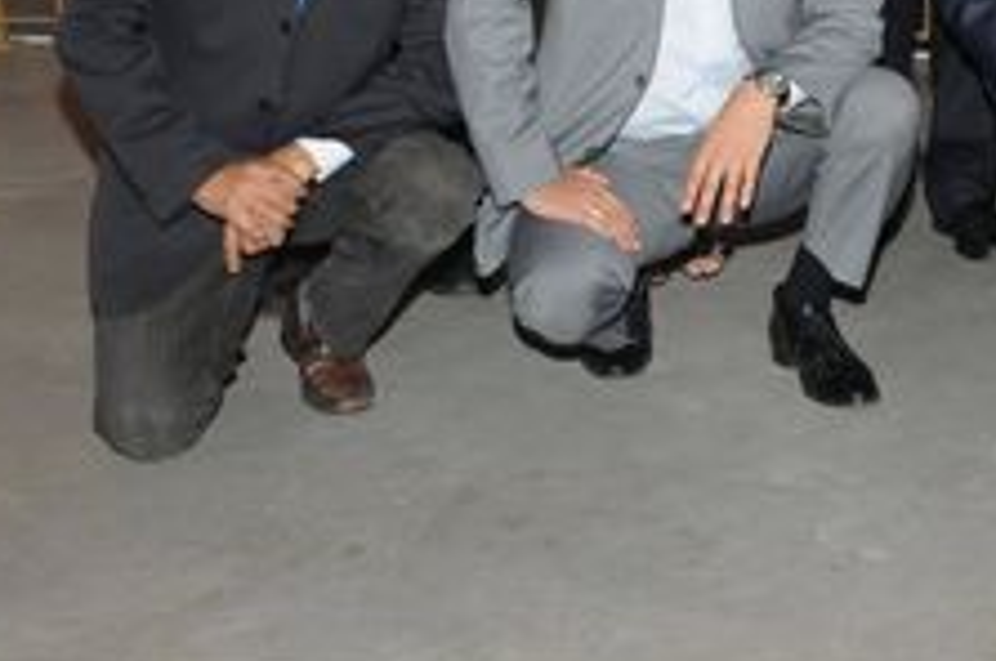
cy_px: -141
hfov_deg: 19.5
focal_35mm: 97
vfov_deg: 13.7
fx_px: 2680
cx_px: 1277
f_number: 5
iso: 800
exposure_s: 1/80
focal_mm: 24
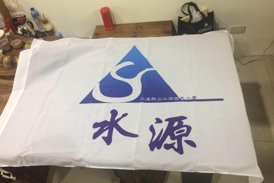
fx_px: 236
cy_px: 95
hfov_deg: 60.3
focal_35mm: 31
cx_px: 135
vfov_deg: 42.3
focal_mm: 4.15
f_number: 2.2
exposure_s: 1/30
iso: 64
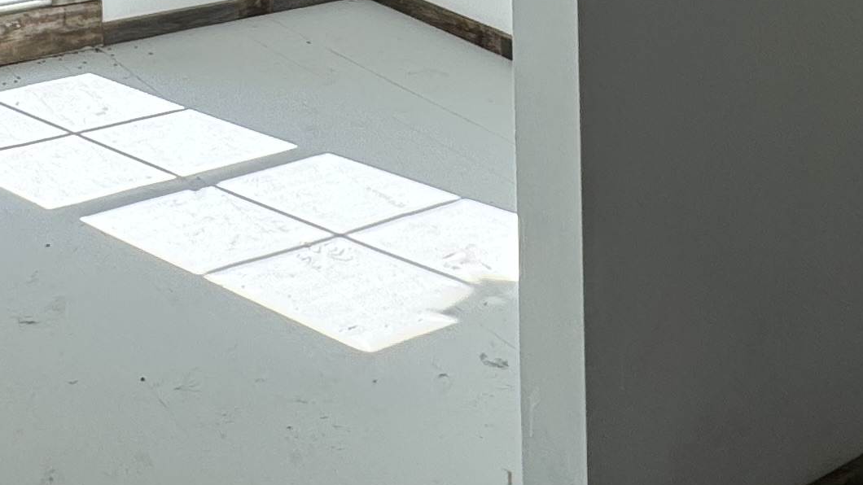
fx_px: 1327
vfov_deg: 18.1
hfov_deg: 35.9
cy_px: -279
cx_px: 365
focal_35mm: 58
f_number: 2.2
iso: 40
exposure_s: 1/362
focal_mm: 2.22
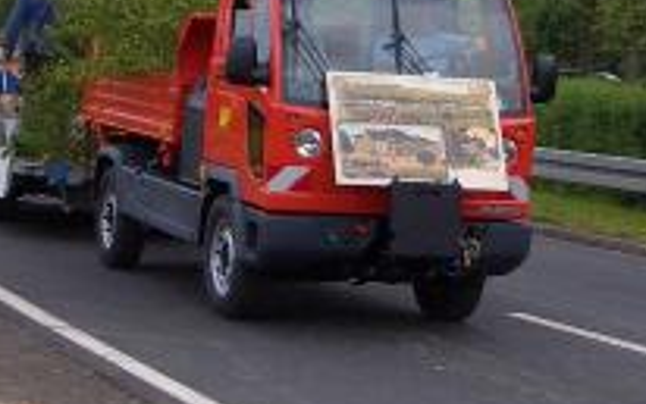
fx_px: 2026
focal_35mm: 115
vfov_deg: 11.4
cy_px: 100
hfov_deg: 18.1
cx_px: 320
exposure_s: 1/640
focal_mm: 5.8
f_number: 4.3
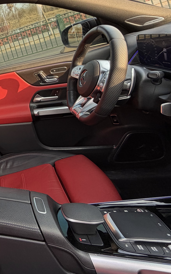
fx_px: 224
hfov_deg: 27.0
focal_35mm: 30
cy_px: 72
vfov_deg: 59.9
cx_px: -95
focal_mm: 2.22
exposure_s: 1/121
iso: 100
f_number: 2.2
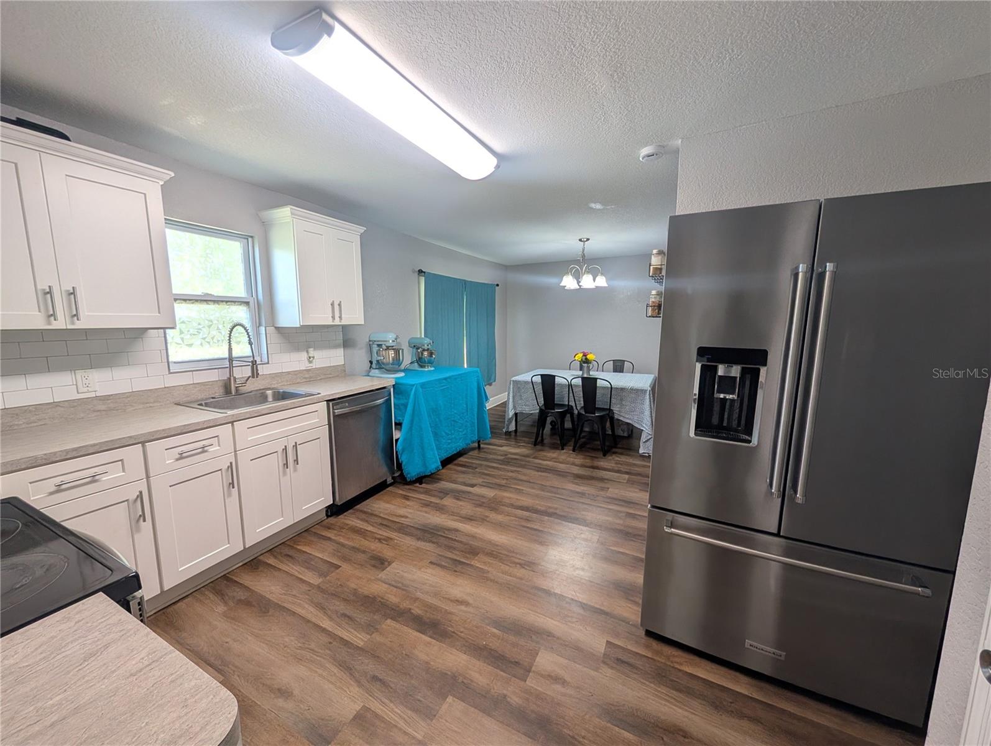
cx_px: 496
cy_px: 373
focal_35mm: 12
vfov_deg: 94.6
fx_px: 344
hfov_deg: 110.5
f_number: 1.7
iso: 83
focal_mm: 2.02
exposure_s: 1/120
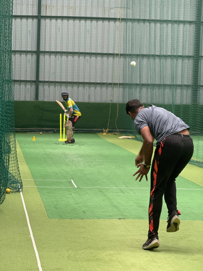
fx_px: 938
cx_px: 102
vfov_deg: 16.4
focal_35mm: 120
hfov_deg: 12.3
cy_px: 136
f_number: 2.8
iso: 50
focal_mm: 15.66
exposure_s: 1/99
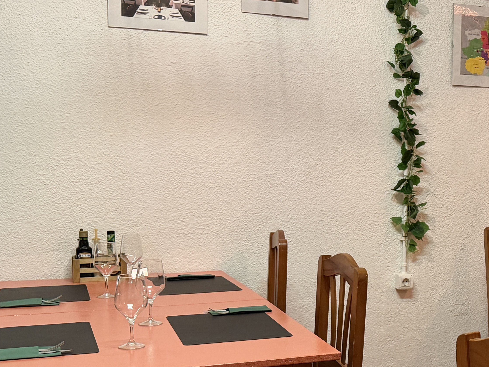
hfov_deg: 29.7
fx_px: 862
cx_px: 483
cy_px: 219
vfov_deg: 24.0
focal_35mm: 61
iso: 320
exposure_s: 1/50
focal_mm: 6.76
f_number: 1.78
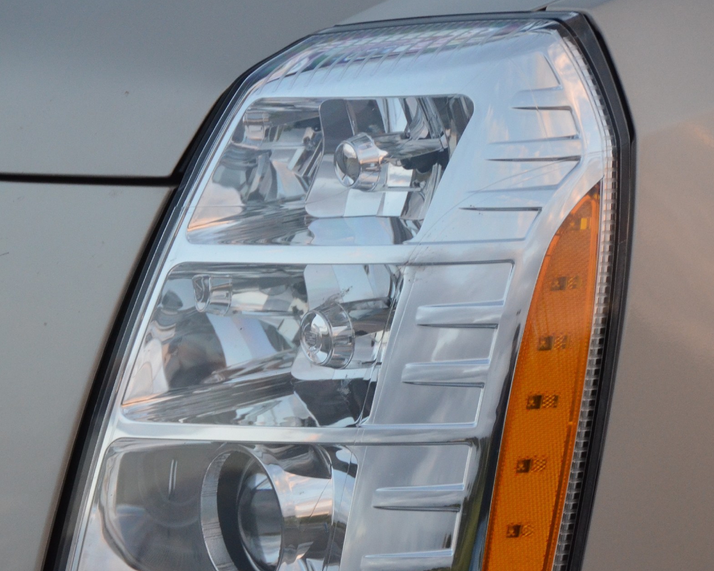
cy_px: 332
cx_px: 307
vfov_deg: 3.4
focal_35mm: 449
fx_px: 9488
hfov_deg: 4.3
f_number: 5.6
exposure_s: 1/500
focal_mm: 200
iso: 1600
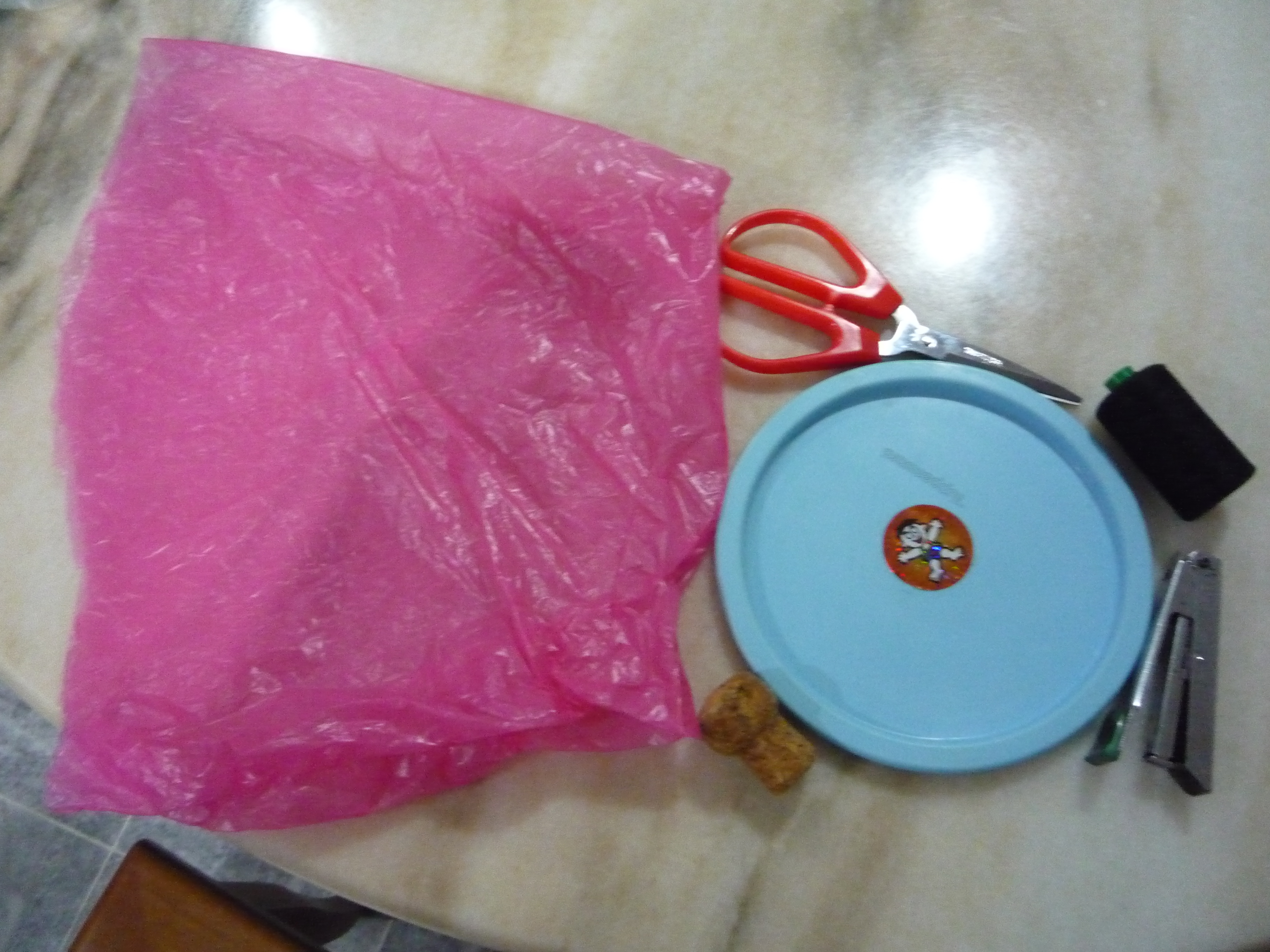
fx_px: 1101
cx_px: 635
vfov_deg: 46.8
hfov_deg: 60.0
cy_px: 476
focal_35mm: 30
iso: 800
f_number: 3.3
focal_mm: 5.2
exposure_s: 1/15
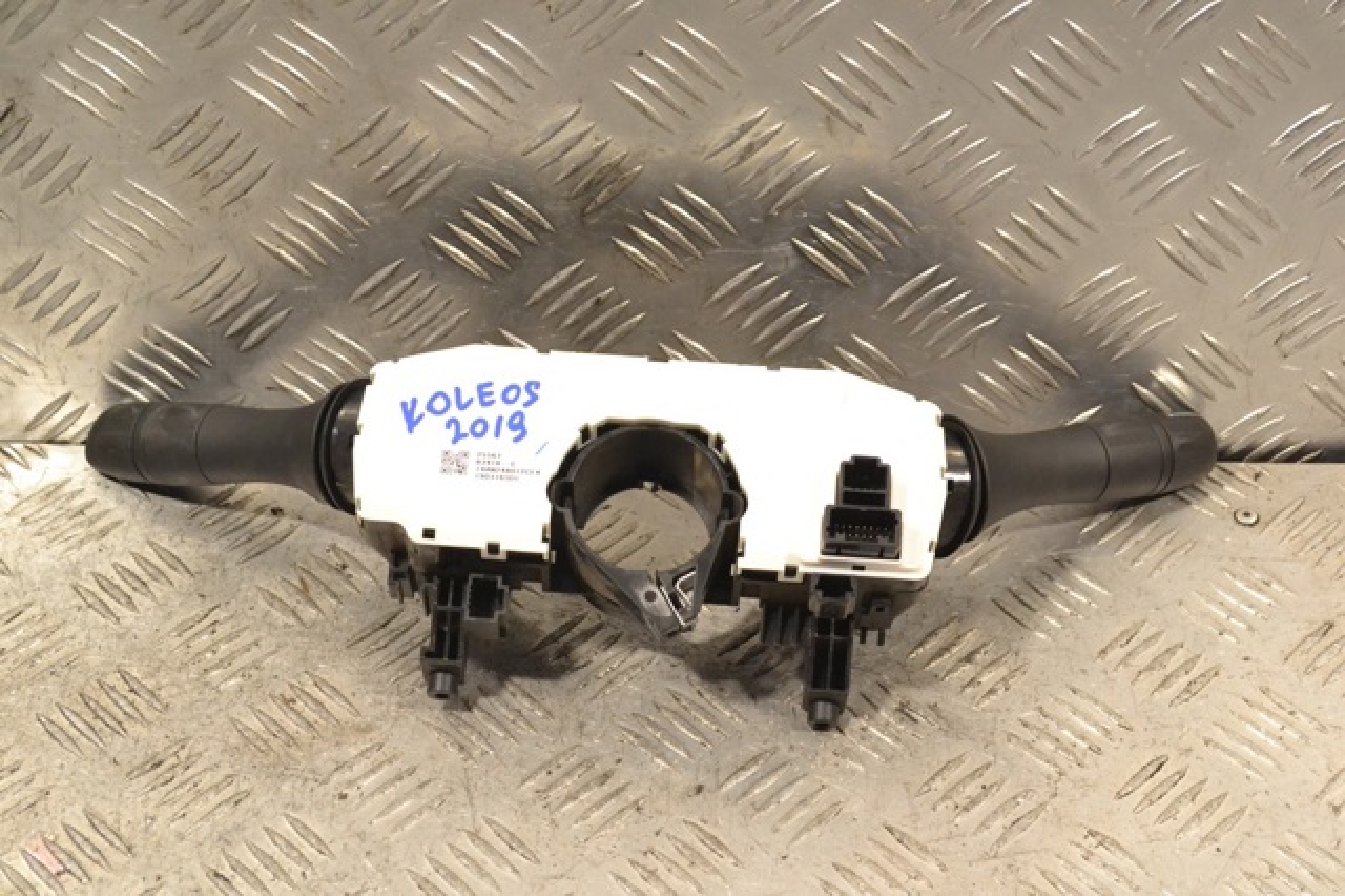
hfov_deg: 29.3
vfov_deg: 19.7
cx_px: 672
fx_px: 2576
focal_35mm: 69
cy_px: 448
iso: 3200
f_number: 9
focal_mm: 46
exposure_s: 1/320
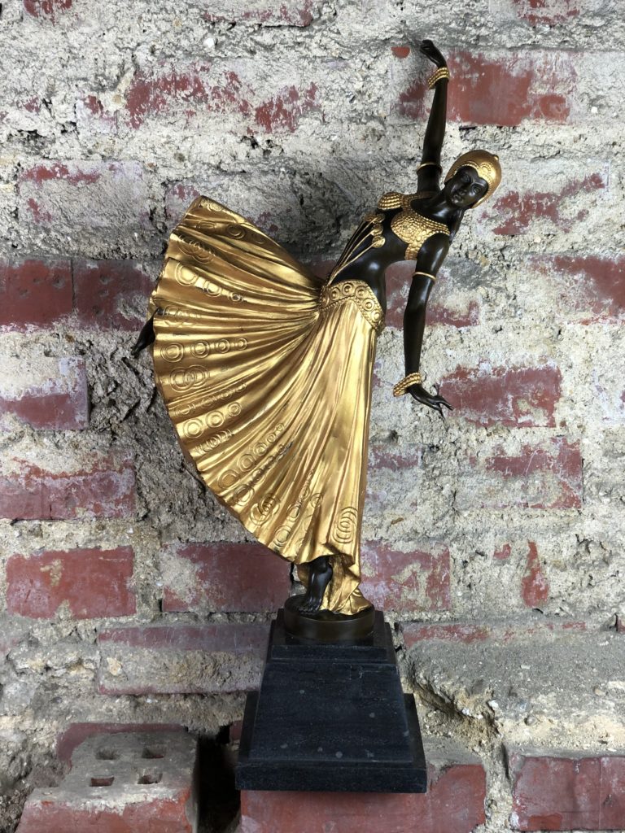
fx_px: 1252
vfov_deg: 36.8
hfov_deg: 28.0
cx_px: 312
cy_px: 416
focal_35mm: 52
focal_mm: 6
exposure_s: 1/50
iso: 40
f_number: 2.4
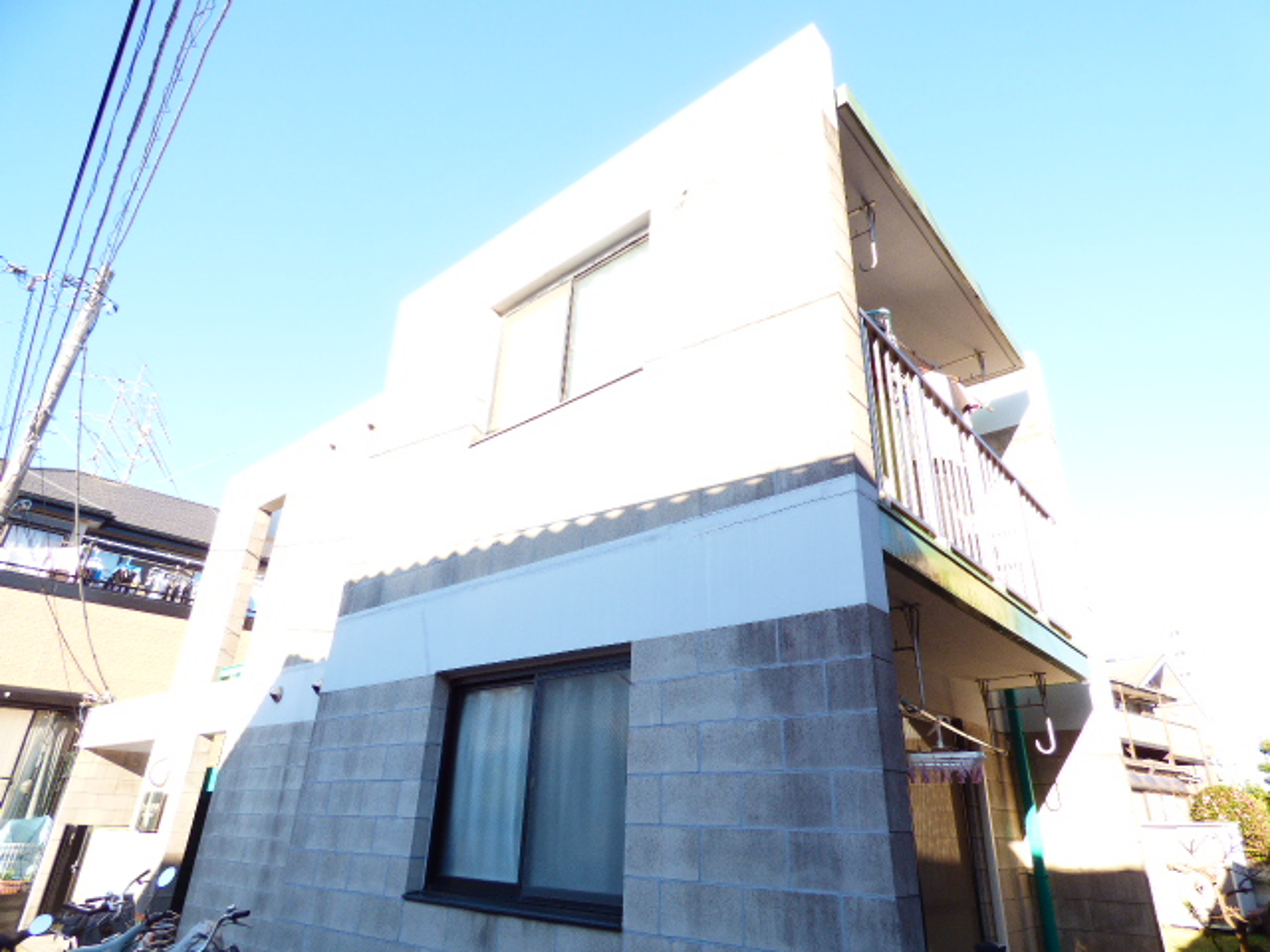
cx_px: 635
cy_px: 476
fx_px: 734
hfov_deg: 81.7
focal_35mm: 20
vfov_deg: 66.0
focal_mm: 3.58
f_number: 2.8
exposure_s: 1/250
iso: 100
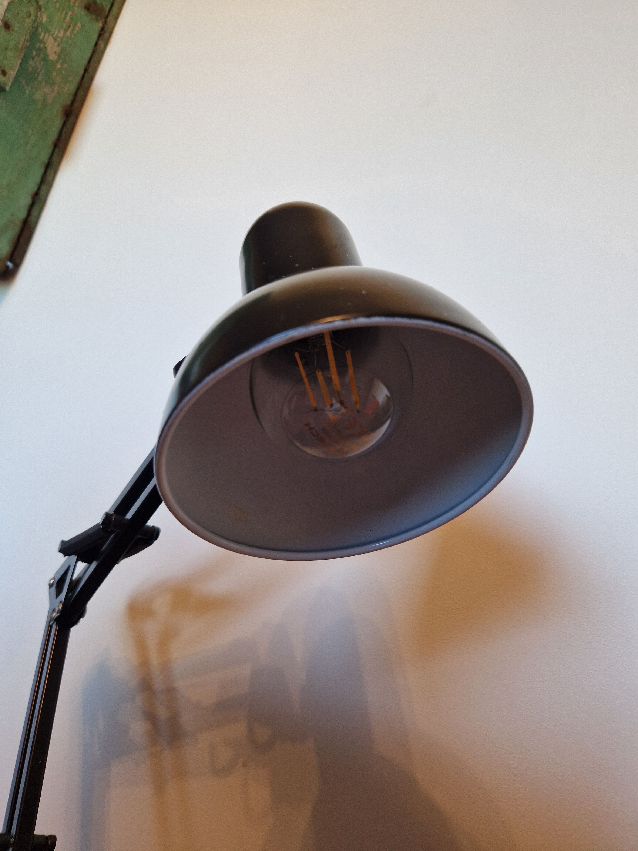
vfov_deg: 73.9
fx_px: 565
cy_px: 426
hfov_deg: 58.9
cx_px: 319
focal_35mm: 23
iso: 200
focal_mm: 5.4
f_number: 1.8
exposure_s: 1/100
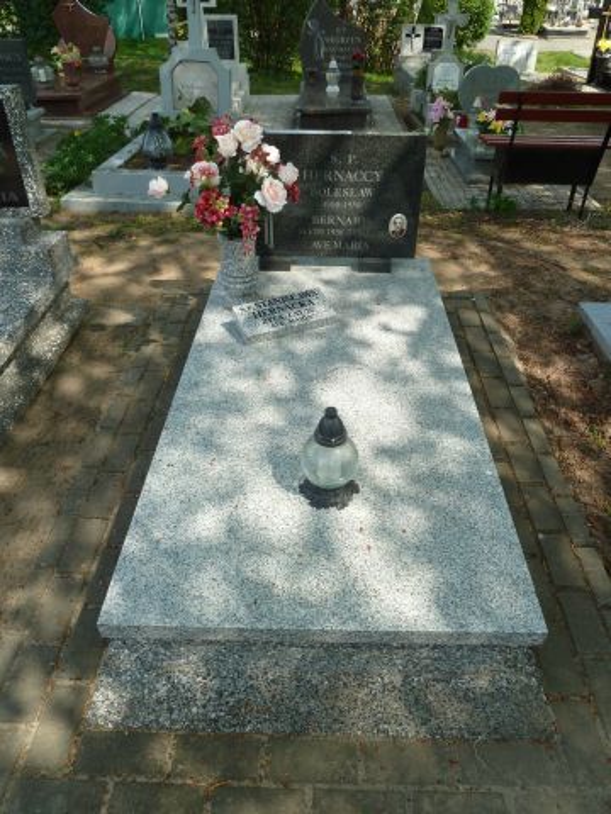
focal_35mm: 25
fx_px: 588
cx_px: 306
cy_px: 407
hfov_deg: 54.9
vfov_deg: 69.4
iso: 80
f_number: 4
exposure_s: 1/250
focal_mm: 4.1
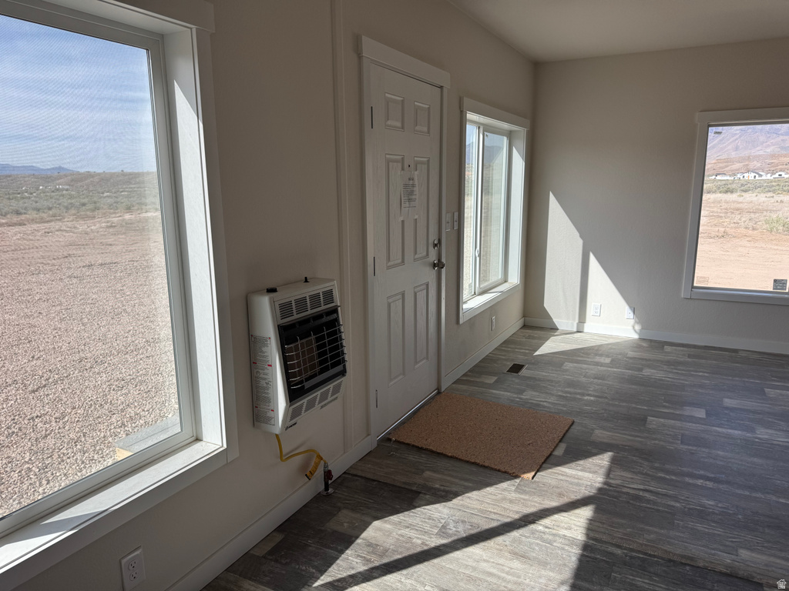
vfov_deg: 56.8
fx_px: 547
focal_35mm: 24
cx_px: 394
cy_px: 296
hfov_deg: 71.6
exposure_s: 1/1524
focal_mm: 6.76
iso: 80
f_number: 1.78
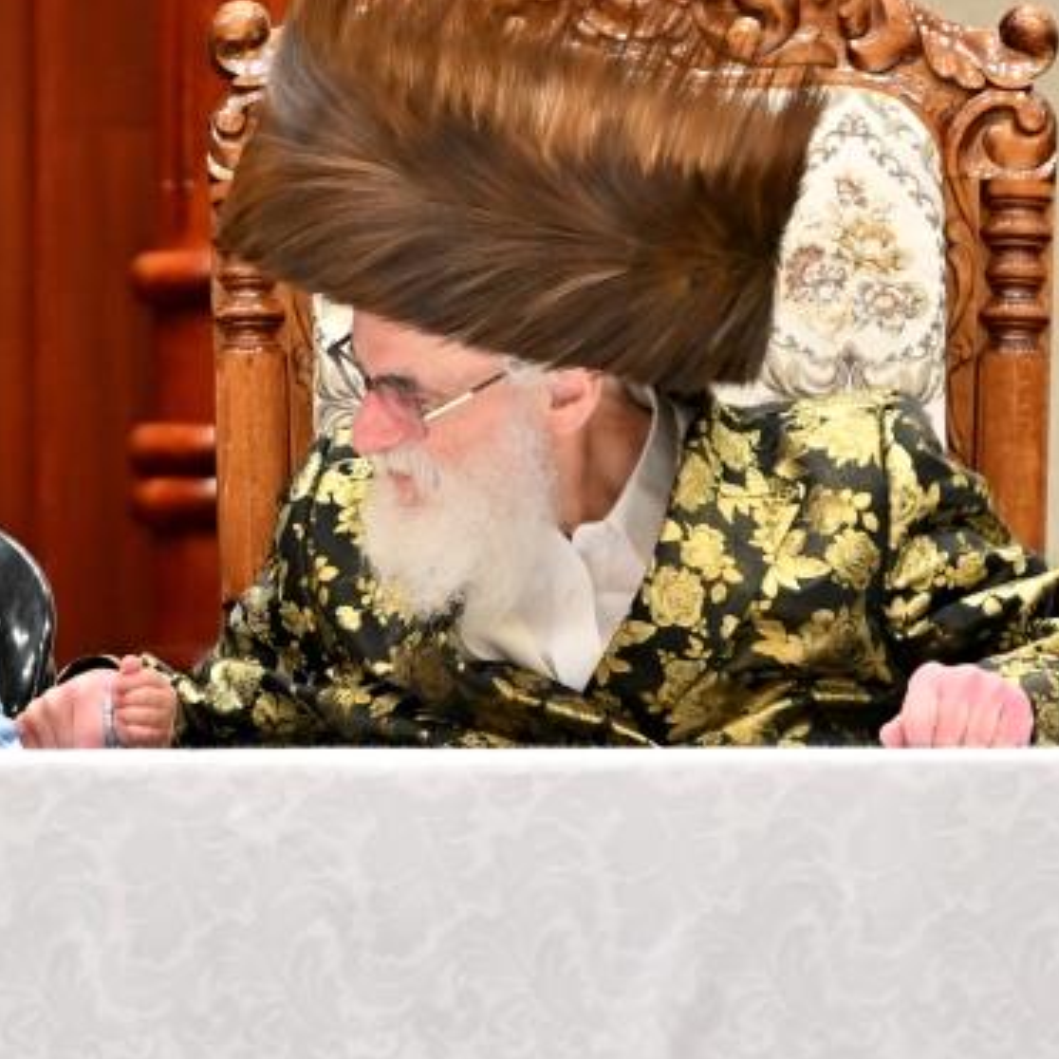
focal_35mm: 702
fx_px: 24297
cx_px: -102
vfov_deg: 2.5
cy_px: 444
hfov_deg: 2.5
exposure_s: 1/320
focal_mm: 200
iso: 250
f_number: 2.8
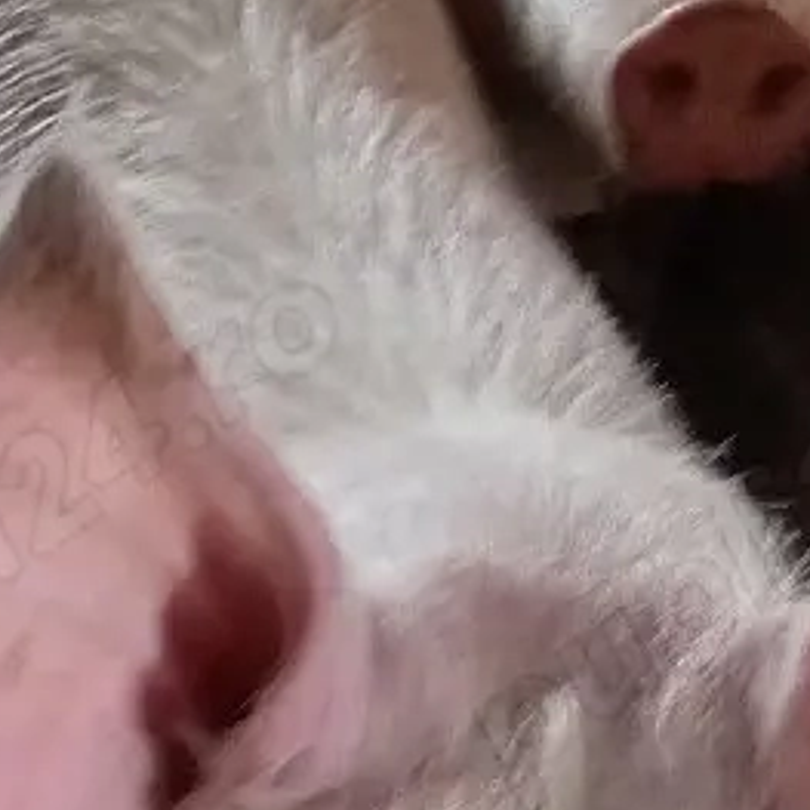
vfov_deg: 13.9
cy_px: 1449
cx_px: 209
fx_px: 2965
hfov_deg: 15.5
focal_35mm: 112
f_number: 1.8
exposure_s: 1/20
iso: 1066
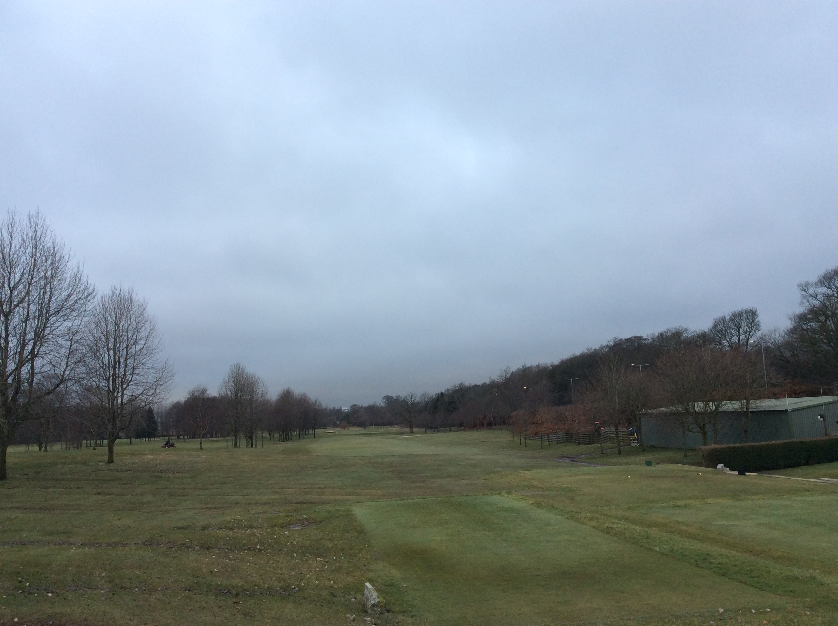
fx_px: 774
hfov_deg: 56.9
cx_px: 419
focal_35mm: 32
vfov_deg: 44.1
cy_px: 313
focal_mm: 3.3
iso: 32
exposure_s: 1/206
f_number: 2.4
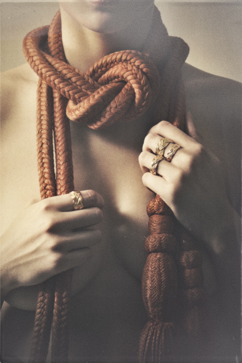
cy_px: 182
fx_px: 1058
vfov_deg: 19.5
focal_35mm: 105
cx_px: 121
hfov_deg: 13.0
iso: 640
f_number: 11
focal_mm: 105
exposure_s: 1/250
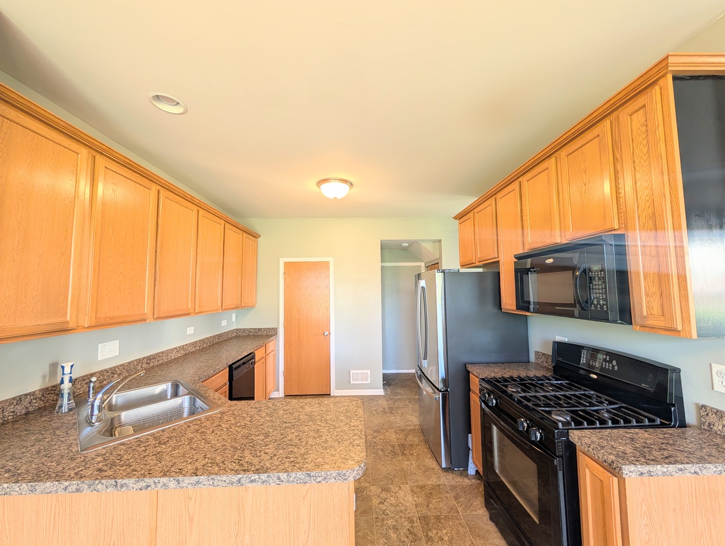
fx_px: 252
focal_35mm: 12
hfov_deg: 110.5
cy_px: 273
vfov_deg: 94.7
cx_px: 362
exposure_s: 1/24
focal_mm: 2.02
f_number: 1.7
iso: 57
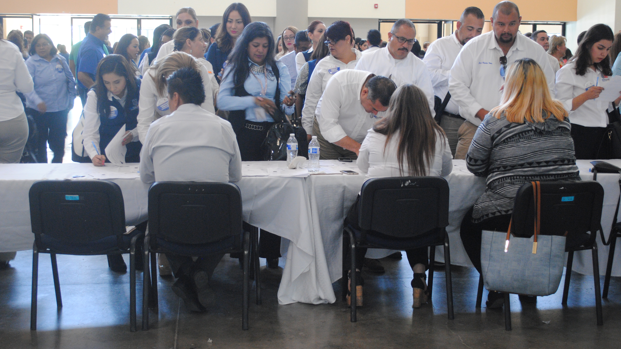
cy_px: 156
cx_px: 311
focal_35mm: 56
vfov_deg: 21.6
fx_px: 914
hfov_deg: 37.5
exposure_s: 1/20
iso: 800
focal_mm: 35
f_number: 5
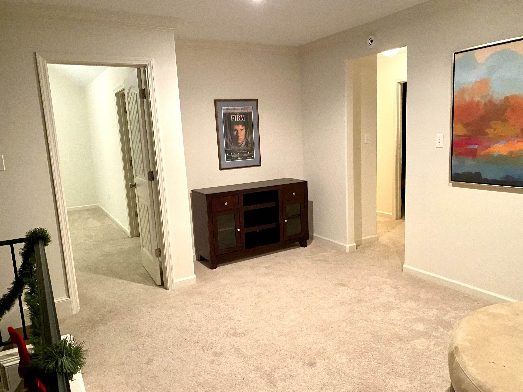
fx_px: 393
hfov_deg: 67.3
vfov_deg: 53.1
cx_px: 262
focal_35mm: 26
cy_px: 196
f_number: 1.8
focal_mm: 4.25
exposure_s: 1/40
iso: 500
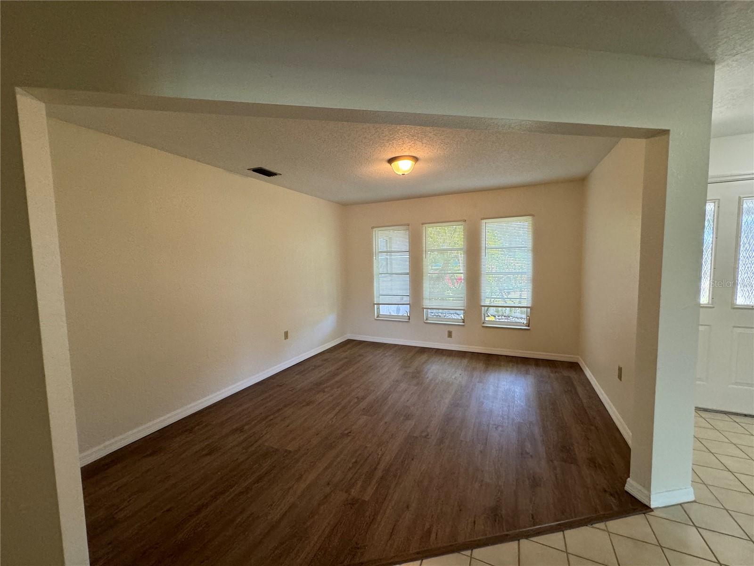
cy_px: 283
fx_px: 305
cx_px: 377
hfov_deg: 102.1
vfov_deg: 85.7
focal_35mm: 14
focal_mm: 2.22
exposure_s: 1/120
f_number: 2.2
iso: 250
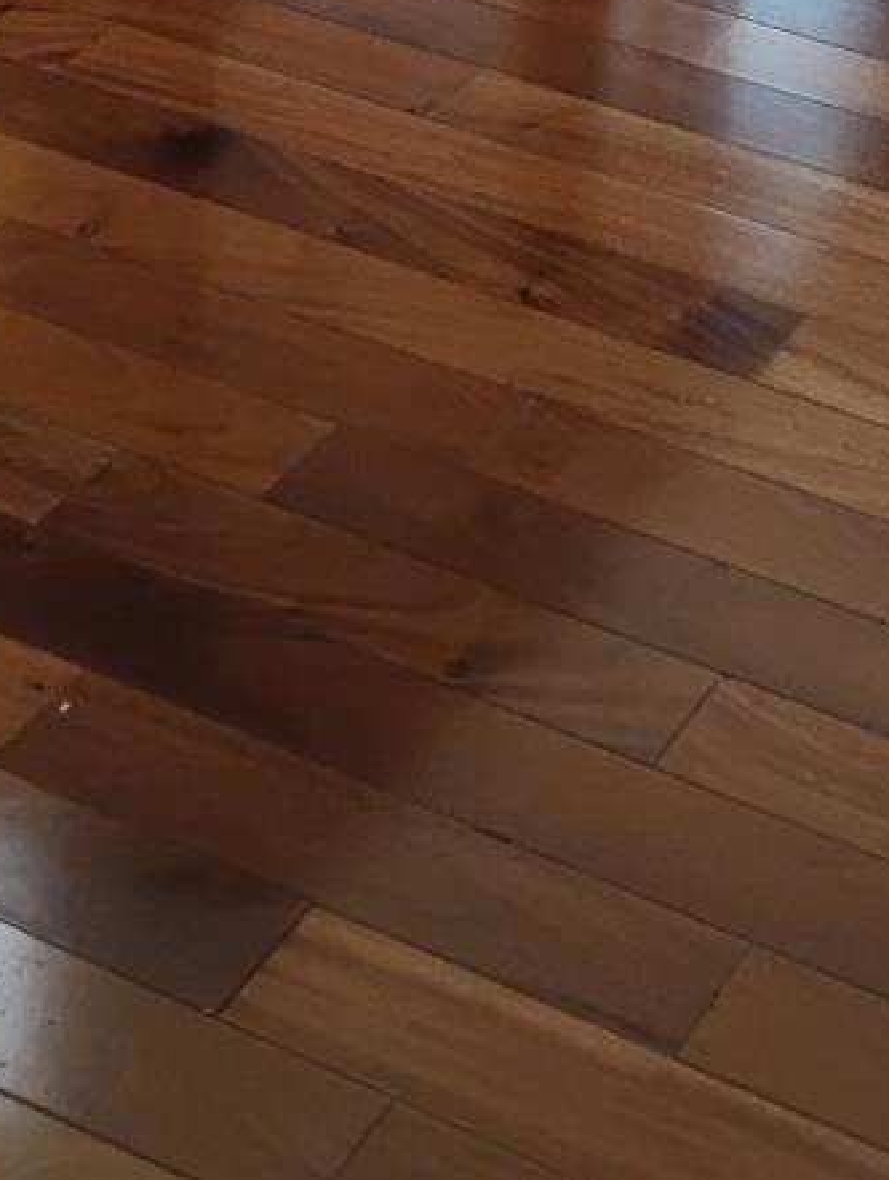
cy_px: -816
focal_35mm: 95
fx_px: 3244
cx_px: 872
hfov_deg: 15.3
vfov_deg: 17.5
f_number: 1.8
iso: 309
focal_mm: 4.26
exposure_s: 1/120
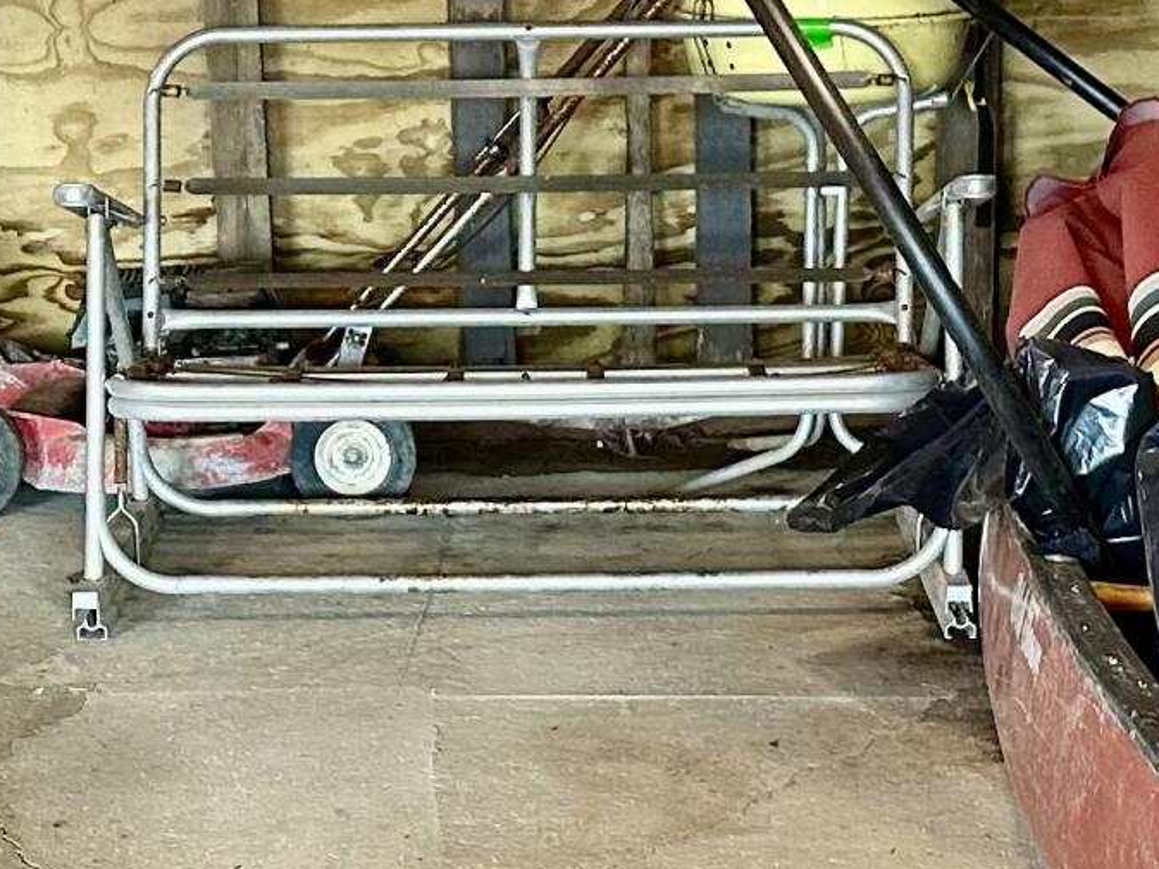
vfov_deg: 13.6
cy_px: 914
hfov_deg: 18.3
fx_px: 3583
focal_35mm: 107
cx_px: 443
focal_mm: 6.86
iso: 200
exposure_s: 1/60
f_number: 1.78
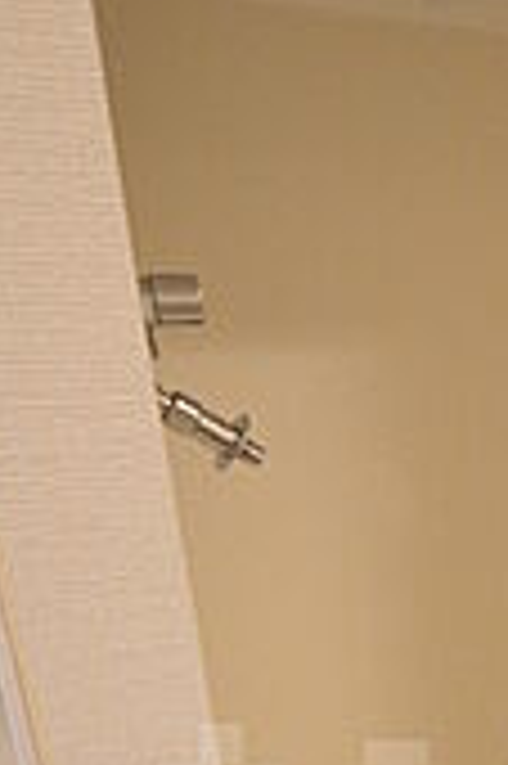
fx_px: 1033
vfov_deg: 36.0
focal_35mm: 49
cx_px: 665
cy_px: 788
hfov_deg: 24.1
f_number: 4.8
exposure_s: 1/30
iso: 2500
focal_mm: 11.5
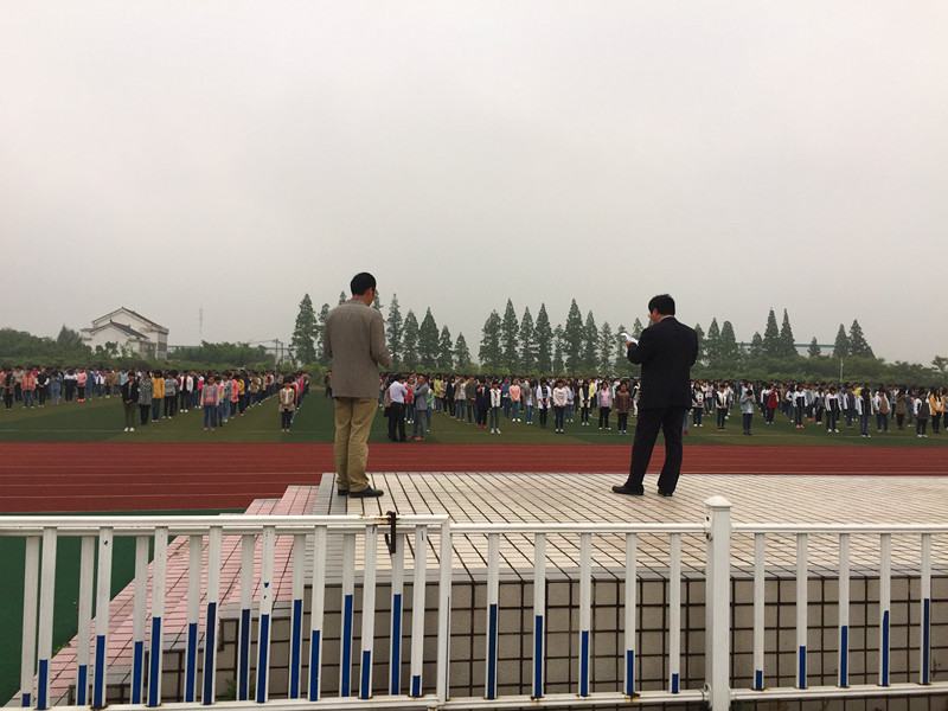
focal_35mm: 29
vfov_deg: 48.2
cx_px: 474
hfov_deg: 61.7
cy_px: 356
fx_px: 794
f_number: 2.2
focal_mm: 4.15
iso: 32
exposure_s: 1/898
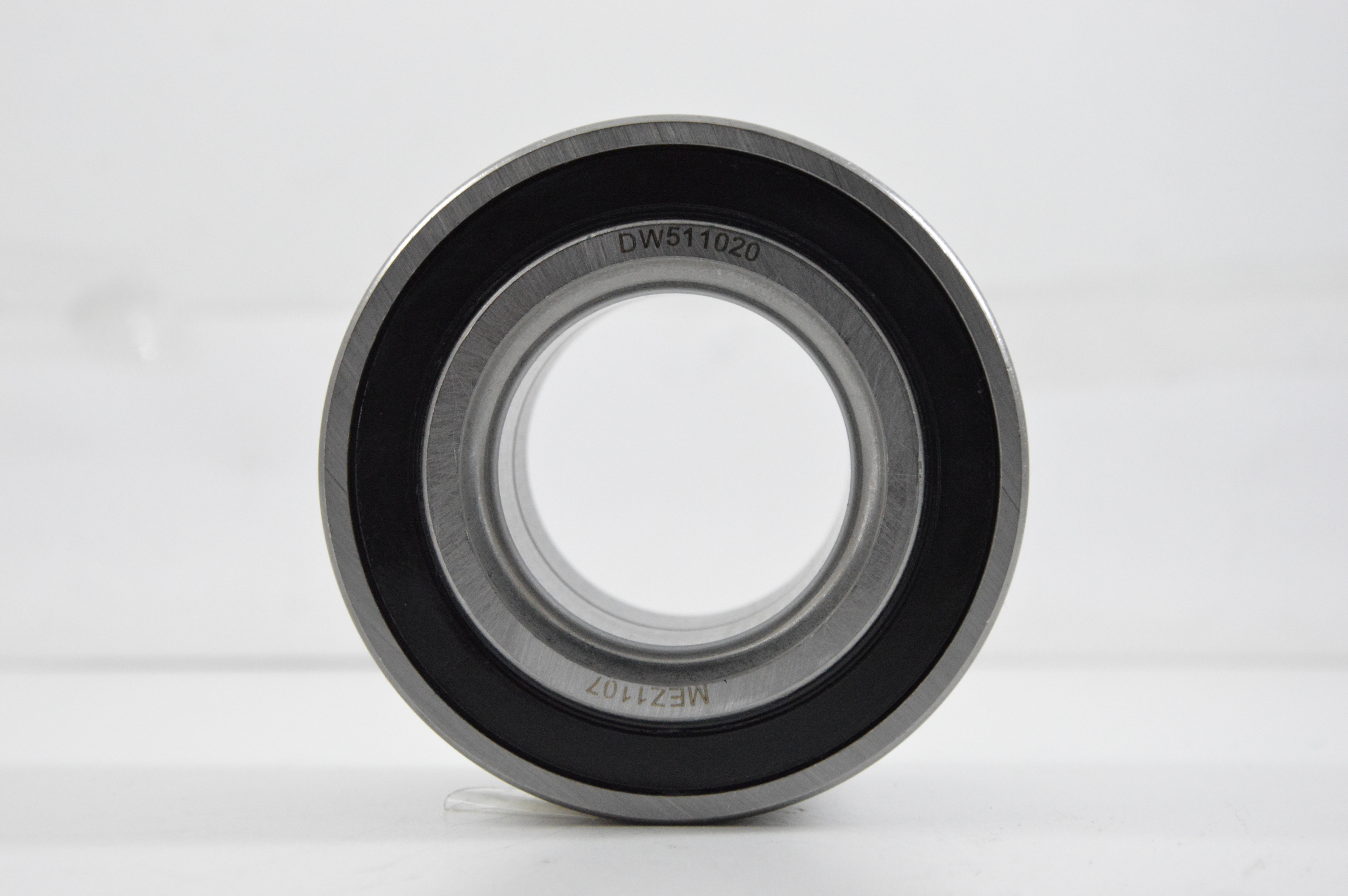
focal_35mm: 112
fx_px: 4209
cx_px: 674
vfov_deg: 12.2
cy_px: 448
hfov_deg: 18.2
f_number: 8
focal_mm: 75
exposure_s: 1/100
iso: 3200
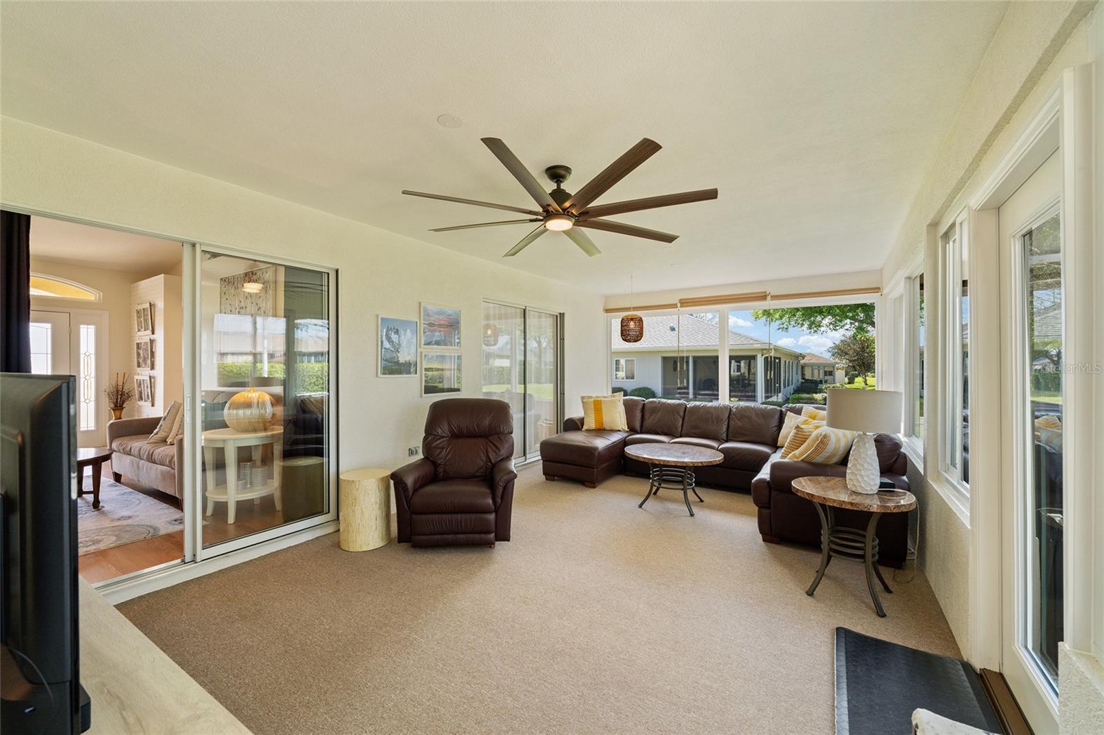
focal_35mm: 14
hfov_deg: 104.3
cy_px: 368
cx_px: 552
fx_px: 429
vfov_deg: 81.2
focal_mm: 14
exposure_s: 1/13
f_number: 8
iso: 160
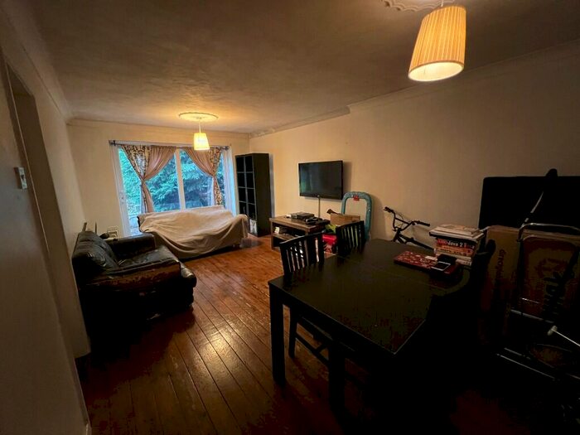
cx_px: 290
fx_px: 218
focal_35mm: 13
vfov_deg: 89.9
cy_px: 218
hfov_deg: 106.2
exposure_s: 1/34
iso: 800
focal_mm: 1.57
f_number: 1.8
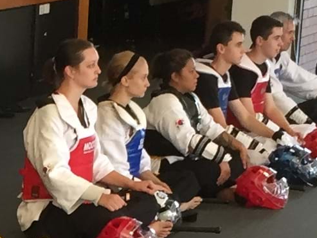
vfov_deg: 7.5
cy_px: 410
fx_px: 1759
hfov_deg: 10.0
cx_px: -128
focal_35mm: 192
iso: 80
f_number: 2.2
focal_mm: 4.15
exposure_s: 1/33
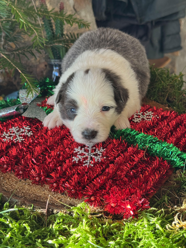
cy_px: 124
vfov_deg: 39.7
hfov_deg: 30.3
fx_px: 344
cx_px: 93
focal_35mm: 48
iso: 100
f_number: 1.78
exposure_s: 1/110
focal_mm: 6.76
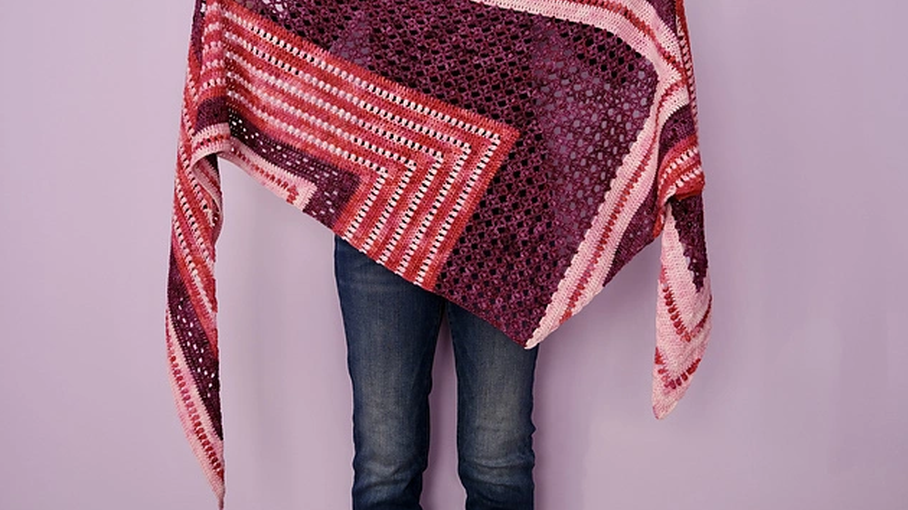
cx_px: 448
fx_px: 1179
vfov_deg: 24.4
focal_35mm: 49
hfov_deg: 42.1
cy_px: 211
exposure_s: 1/100
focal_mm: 30.8
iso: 500
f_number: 4
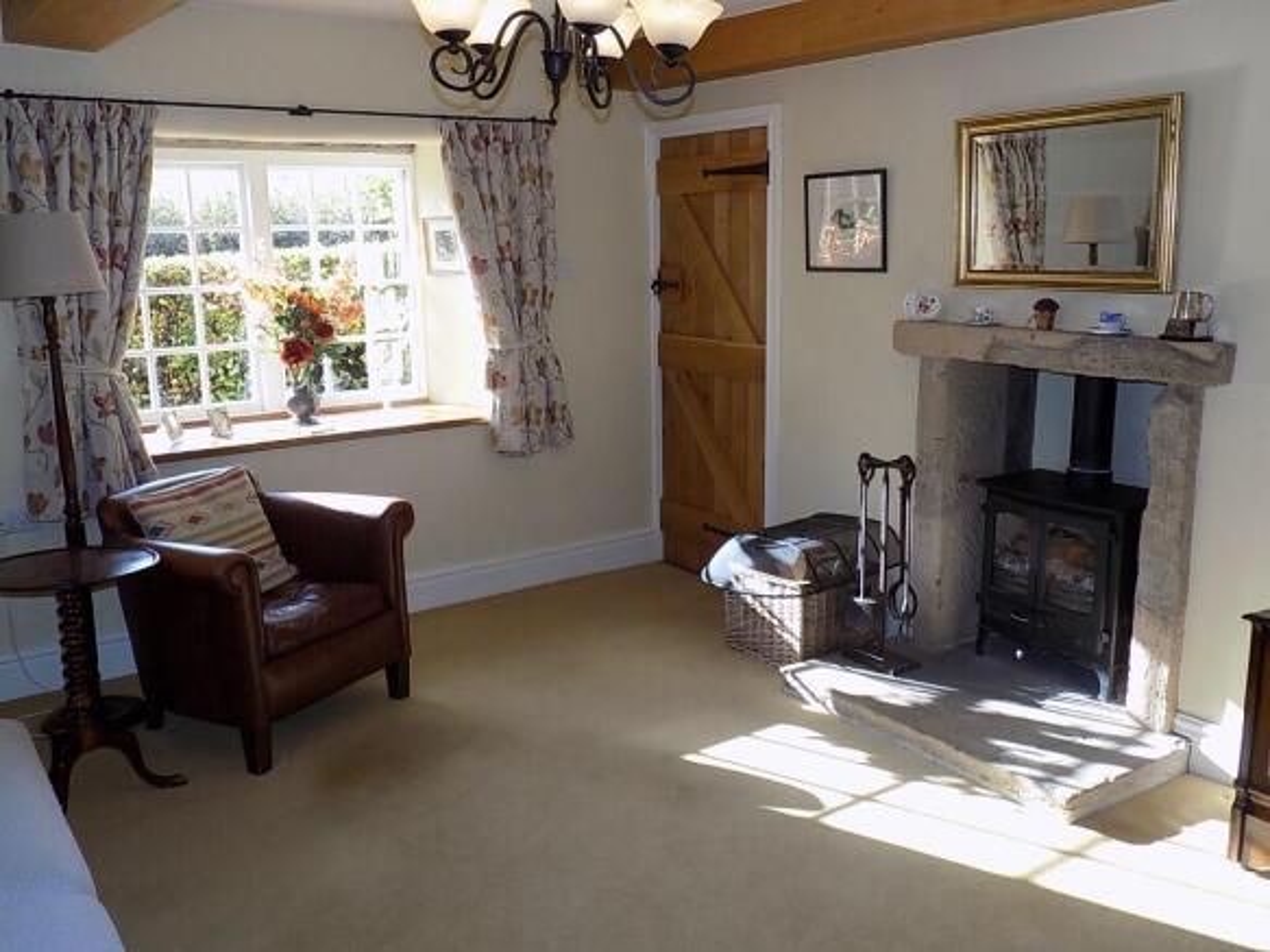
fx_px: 1100
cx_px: 635
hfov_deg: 60.0
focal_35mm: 30
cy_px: 476
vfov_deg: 46.8
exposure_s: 1/60
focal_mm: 5.3
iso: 80
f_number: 3.3
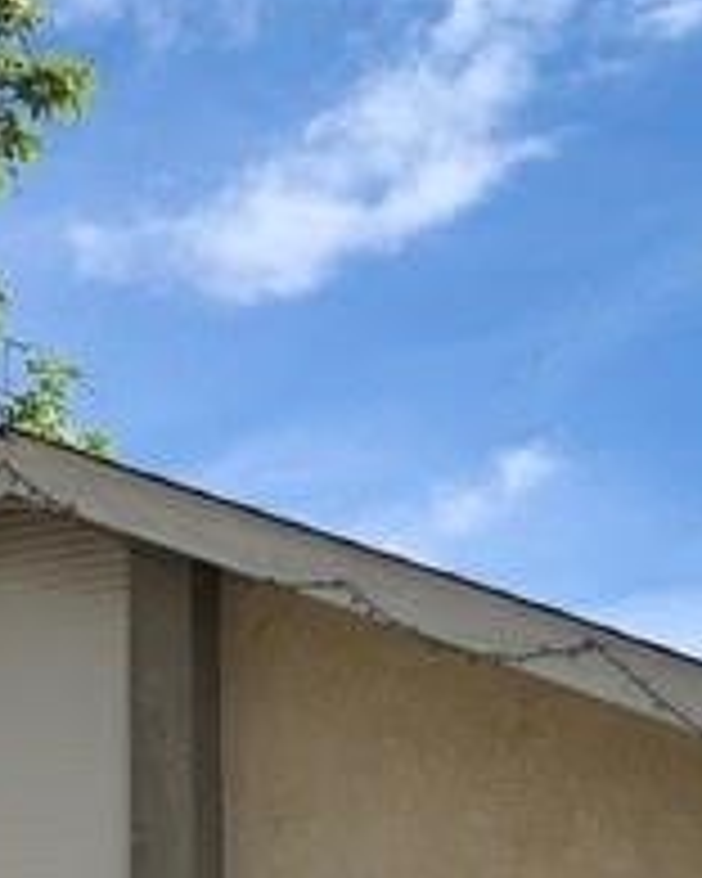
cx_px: -266
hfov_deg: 11.3
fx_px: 3454
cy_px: 1099
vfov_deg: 14.0
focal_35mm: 133
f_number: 1.8
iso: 25
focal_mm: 4.25
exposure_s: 1/1880
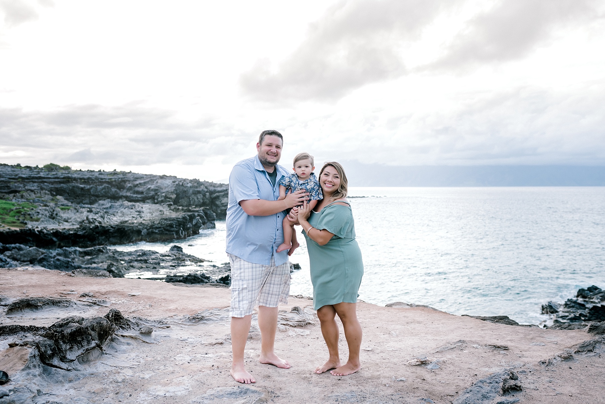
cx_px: 302
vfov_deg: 37.9
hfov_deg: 54.4
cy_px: 202
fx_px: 588
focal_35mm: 35
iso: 200
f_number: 2.8
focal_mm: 35
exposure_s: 1/200
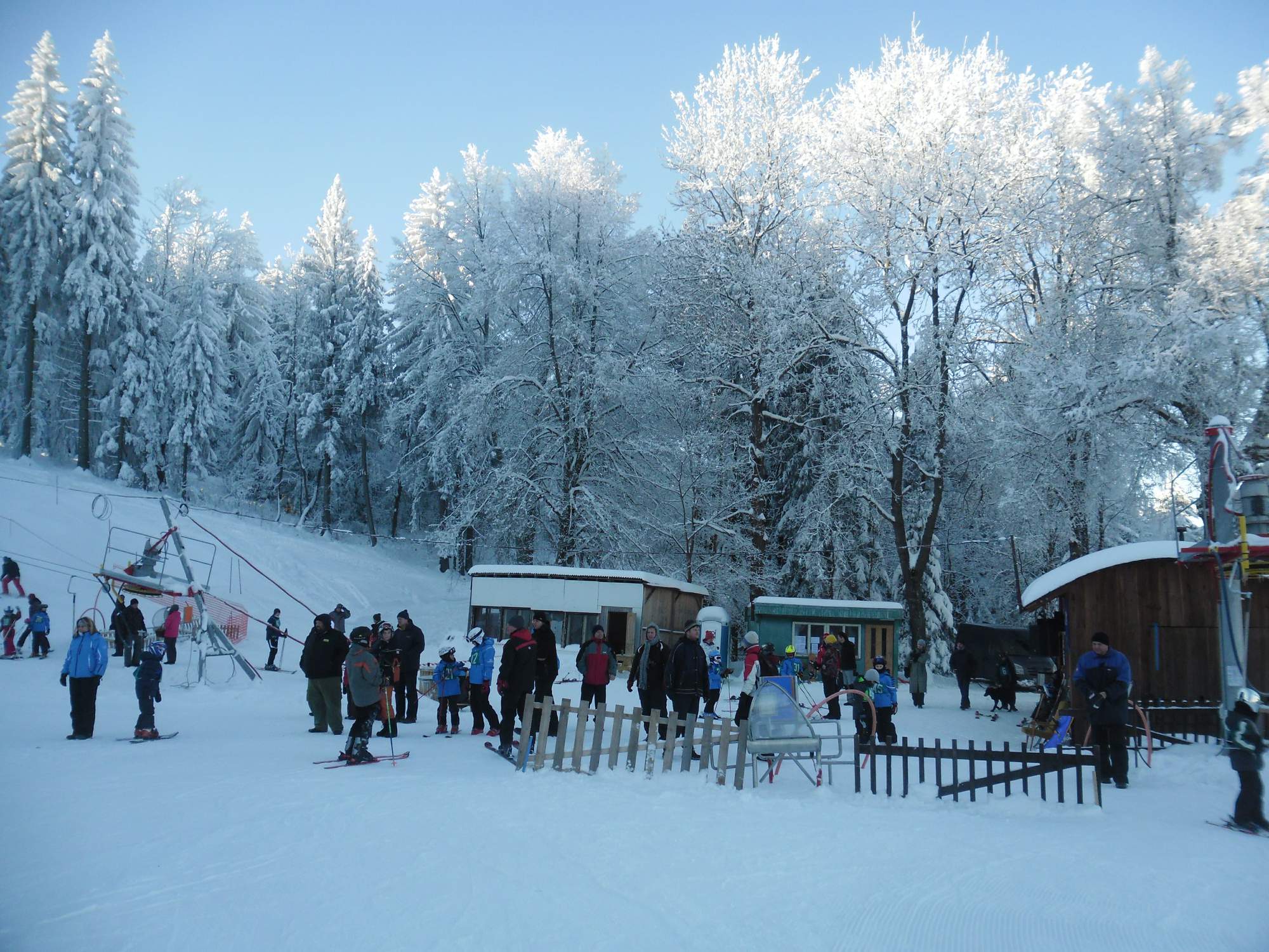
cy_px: 476
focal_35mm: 27
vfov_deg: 51.4
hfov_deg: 65.3
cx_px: 634
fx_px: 990
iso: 80
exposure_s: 1/449
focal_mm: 4.9
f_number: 3.5
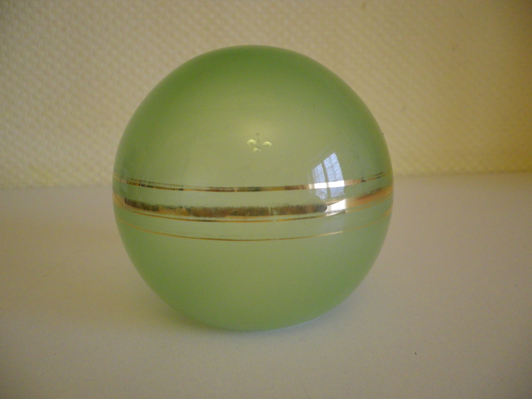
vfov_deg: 49.7
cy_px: 200
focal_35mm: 28
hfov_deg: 63.4
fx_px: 430
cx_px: 266
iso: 320
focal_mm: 4.9
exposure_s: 1/60
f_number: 2.6
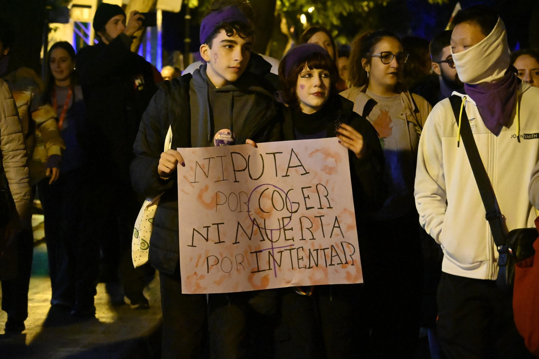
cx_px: 270
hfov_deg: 14.7
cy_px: 180
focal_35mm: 140
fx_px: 2088
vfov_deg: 9.8
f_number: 6.3
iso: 20000
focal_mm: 93
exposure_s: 1/160
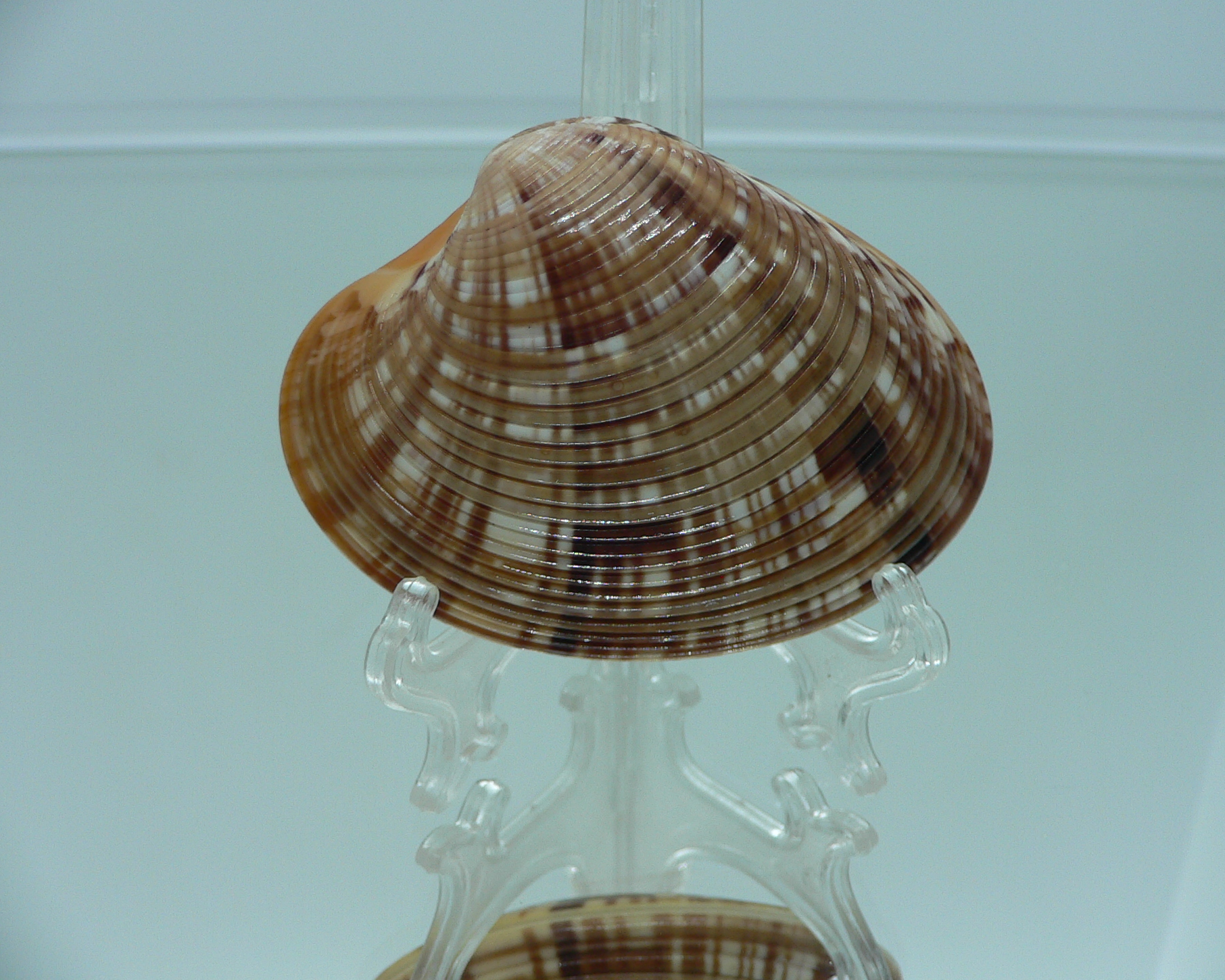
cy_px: 476
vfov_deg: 39.2
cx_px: 646
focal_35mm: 38
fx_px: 1378
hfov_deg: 47.9
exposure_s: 1/60
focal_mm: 4.6
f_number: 2.8
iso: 80
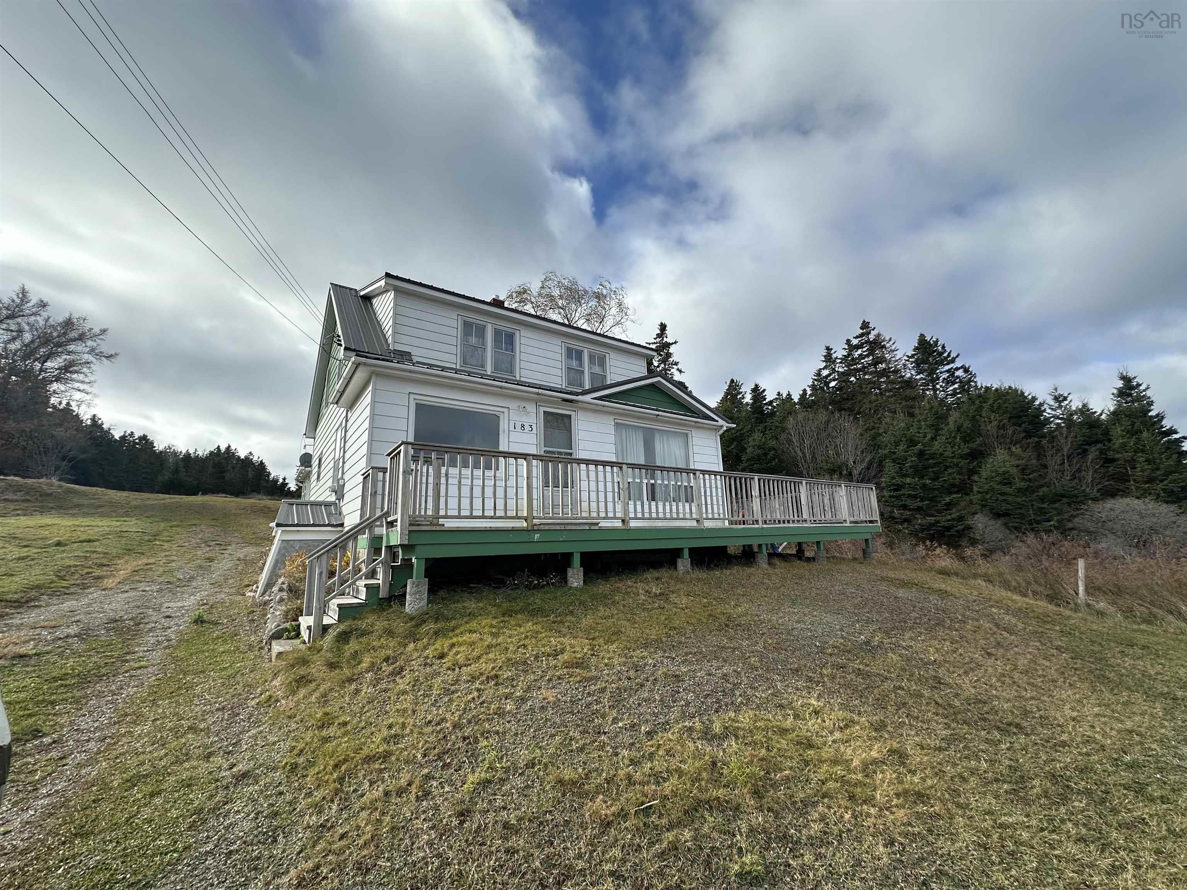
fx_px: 480
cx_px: 594
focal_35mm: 14
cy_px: 445
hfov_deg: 102.1
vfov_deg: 85.7
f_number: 2.2
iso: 40
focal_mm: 2.22
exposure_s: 1/1575
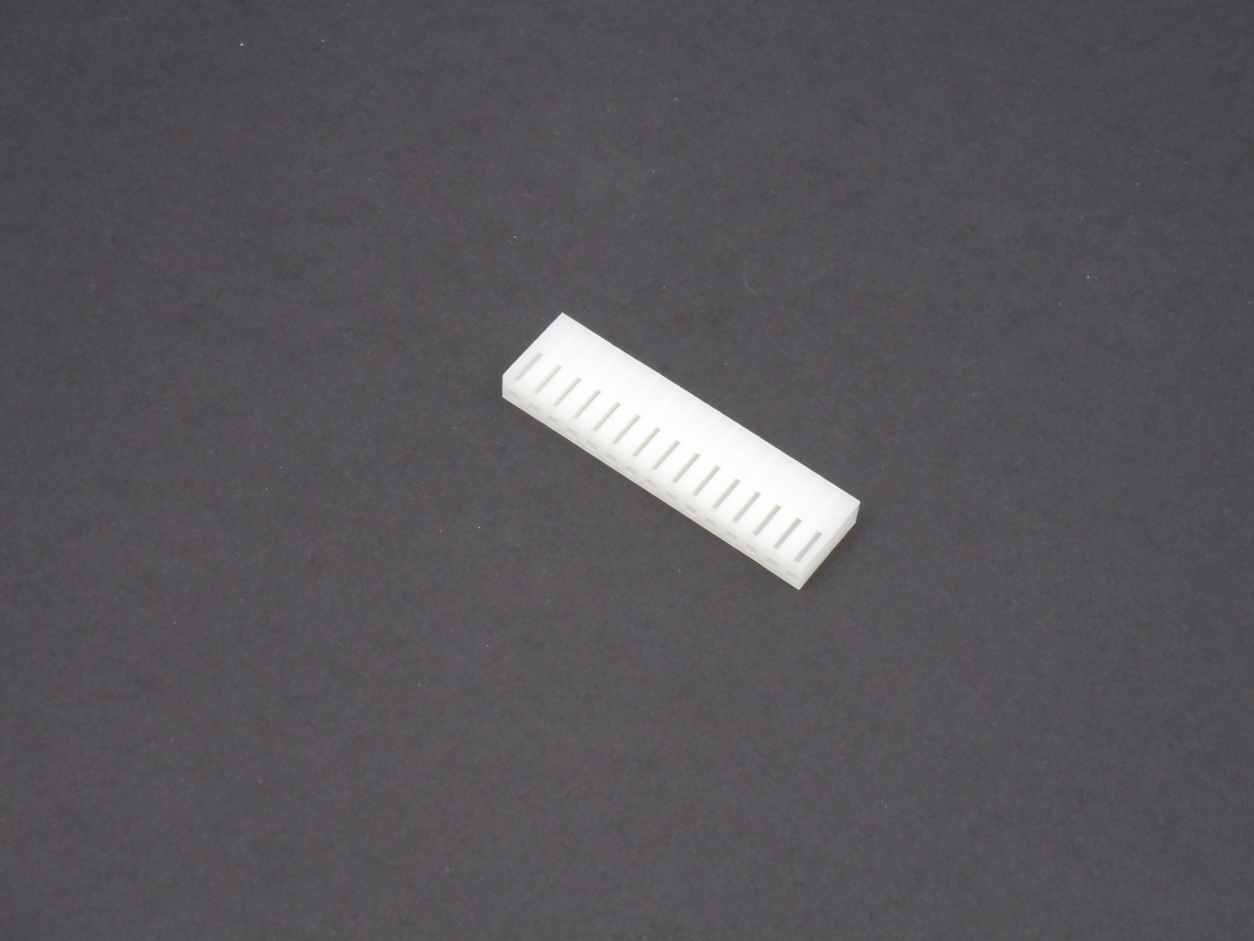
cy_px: 470
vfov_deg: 19.1
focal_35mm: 77
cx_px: 627
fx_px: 2789
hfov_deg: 25.3
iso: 500
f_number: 5.5
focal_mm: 13.8
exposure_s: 1/8
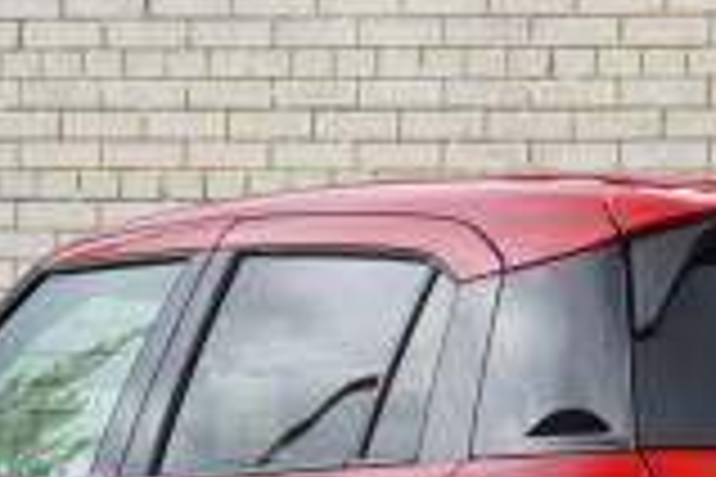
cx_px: 630
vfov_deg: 6.1
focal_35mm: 223
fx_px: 4435
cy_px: 616
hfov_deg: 9.2
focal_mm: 37
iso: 500
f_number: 5.6
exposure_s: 1/160
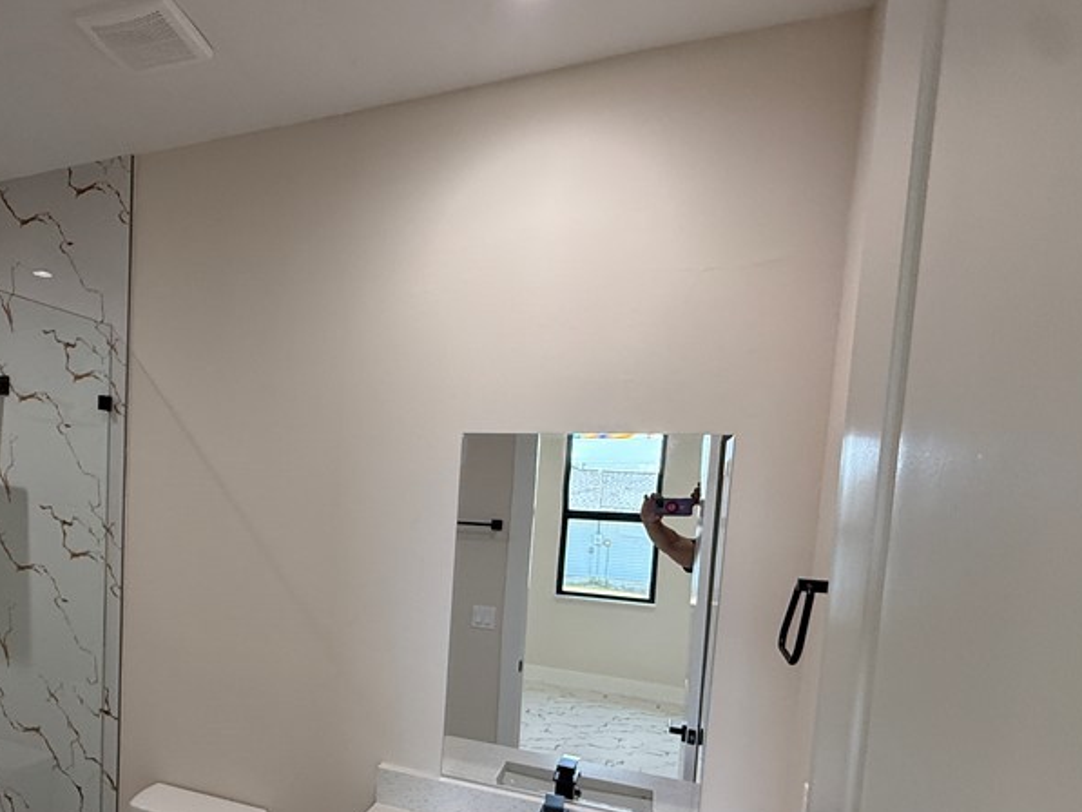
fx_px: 750
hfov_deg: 67.8
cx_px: 294
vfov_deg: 55.5
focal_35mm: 24
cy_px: 547
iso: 200
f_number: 2.2
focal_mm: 2.22
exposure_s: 1/120
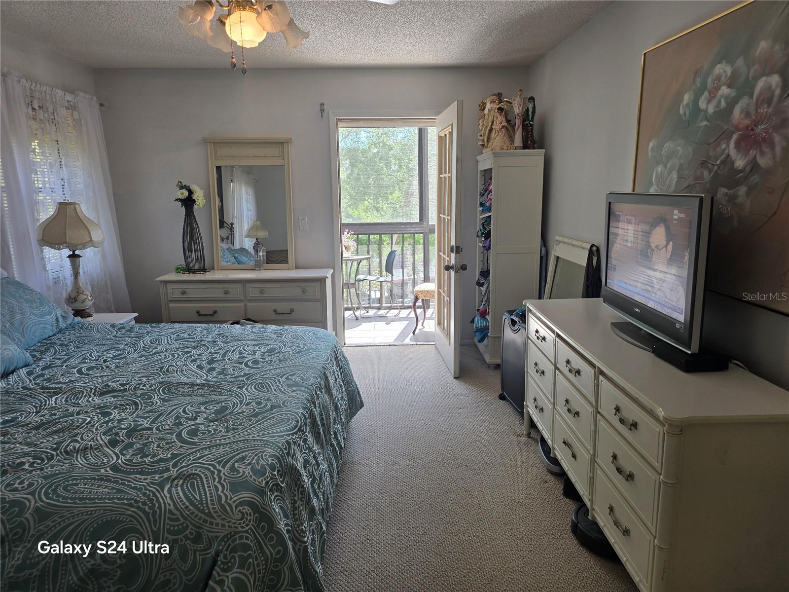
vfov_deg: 58.9
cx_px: 394
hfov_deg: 73.9
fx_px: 524
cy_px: 296
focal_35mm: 23
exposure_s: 1/120
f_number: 1.7
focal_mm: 6.3
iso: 40
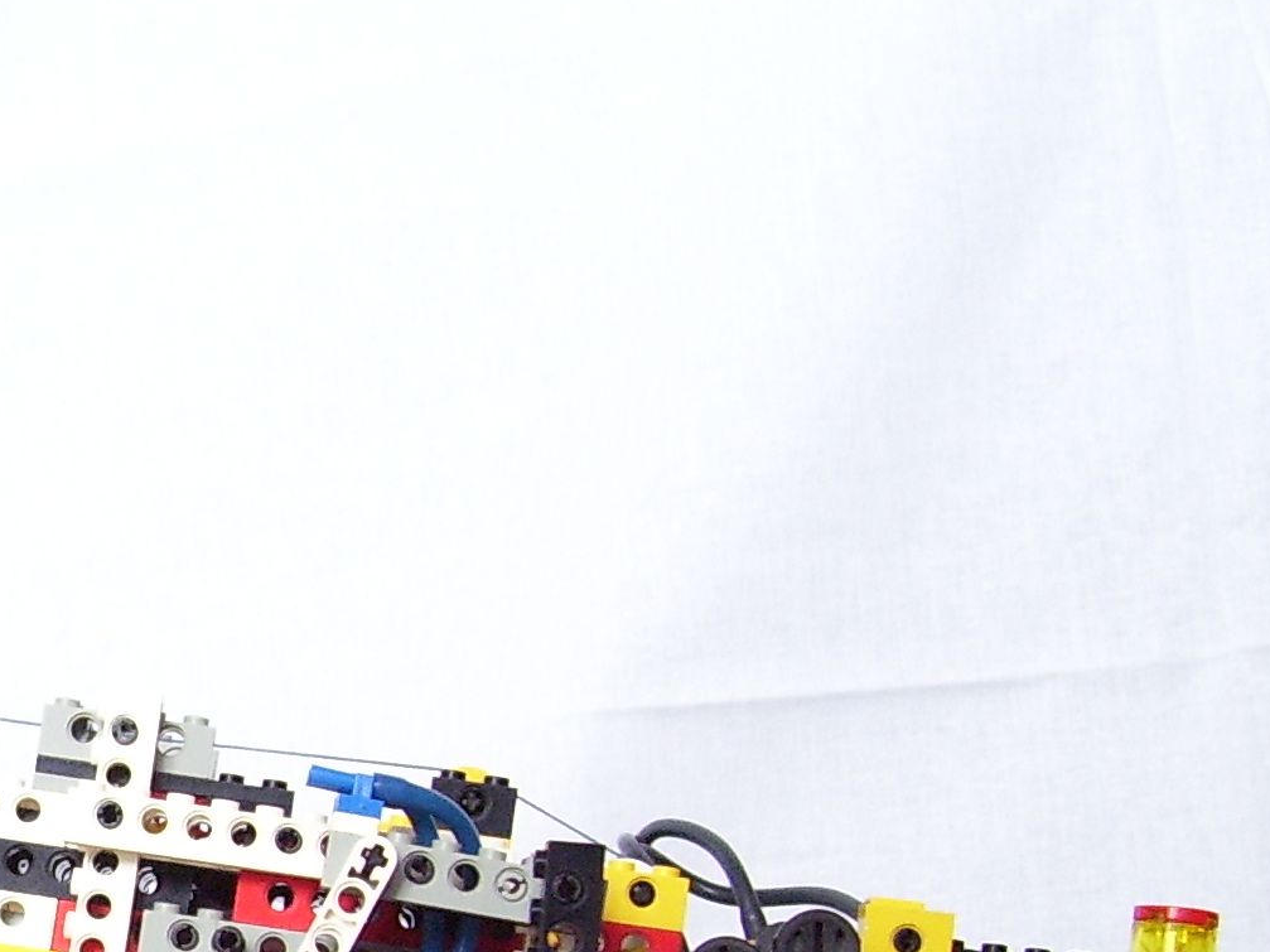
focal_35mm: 87
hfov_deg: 21.4
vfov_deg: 16.6
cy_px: 939
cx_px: -116
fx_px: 3191
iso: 160
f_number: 2.7
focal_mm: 5.6
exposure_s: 1/20
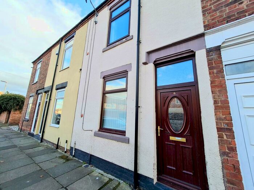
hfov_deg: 106.2
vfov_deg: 89.9
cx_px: 127
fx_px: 95
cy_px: 95
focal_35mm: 13
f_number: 2.2
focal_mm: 1.74
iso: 50
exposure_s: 1/211
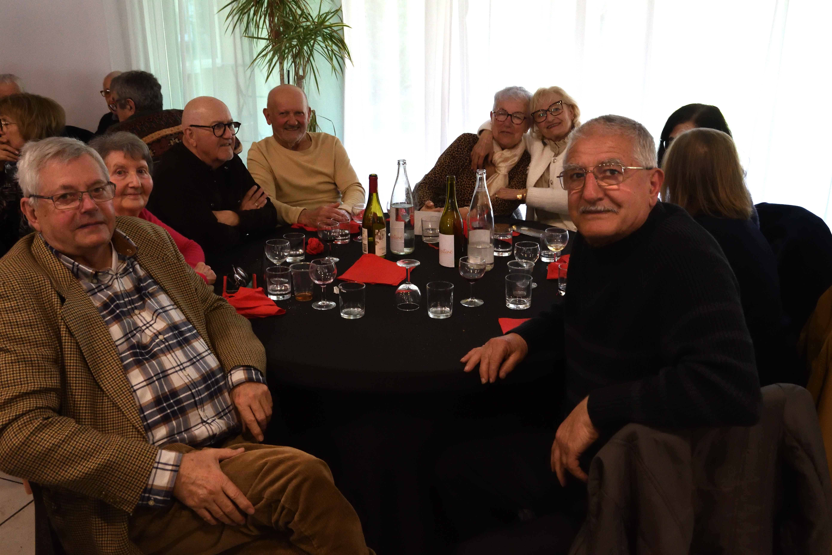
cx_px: 416
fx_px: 693
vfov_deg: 43.6
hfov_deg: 61.9
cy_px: 278
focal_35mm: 30
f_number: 6.3
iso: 4000
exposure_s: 1/80
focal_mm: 20
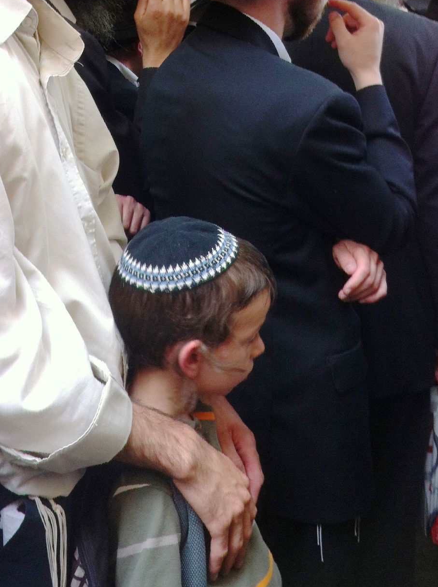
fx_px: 914
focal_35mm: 54
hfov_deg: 26.8
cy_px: 168
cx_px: 153
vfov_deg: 35.0
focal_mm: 3.85
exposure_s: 1/40
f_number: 2.8
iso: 100
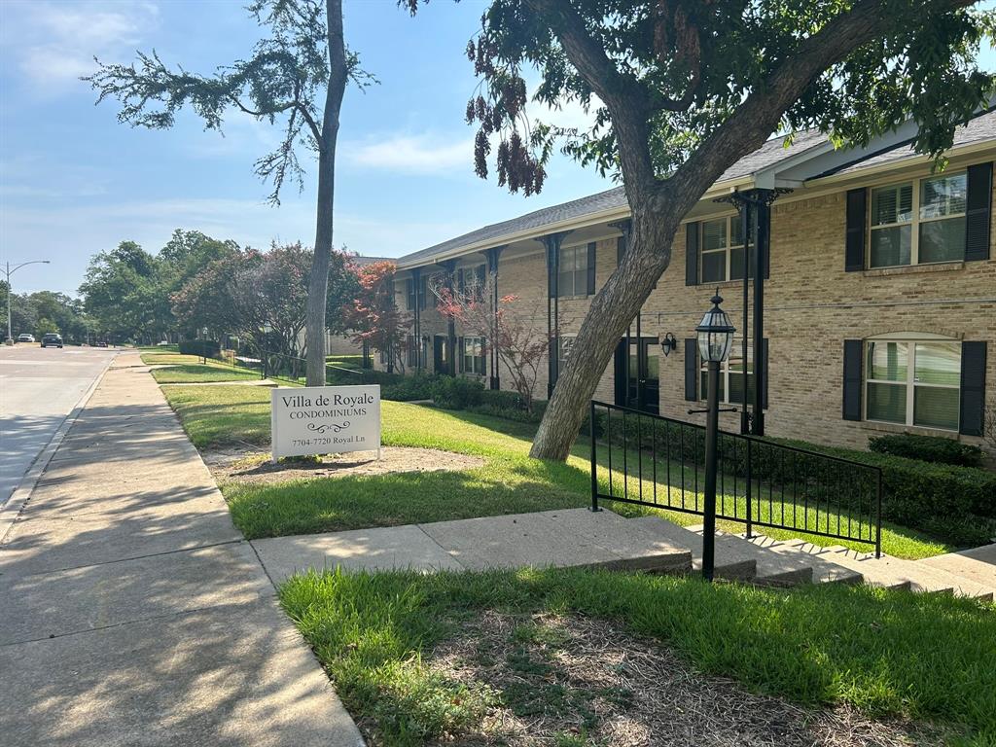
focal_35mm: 26
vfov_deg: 53.1
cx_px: 498
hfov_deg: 67.3
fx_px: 748
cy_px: 374
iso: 50
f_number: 1.5
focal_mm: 5.7
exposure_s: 1/3077
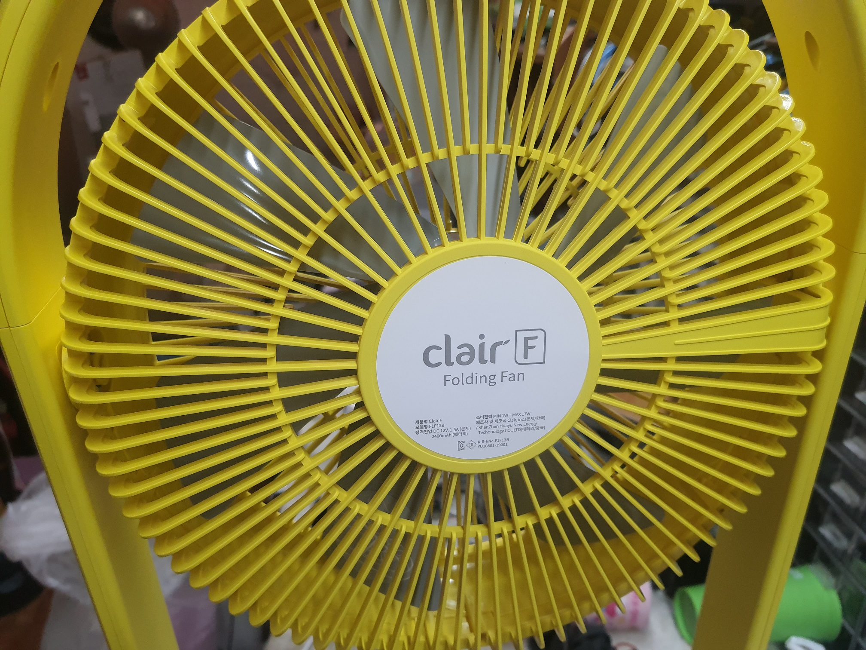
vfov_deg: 53.1
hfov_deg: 67.3
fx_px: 650
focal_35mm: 26
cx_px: 433
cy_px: 325
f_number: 1.7
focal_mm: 4.32
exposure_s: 1/100
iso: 200
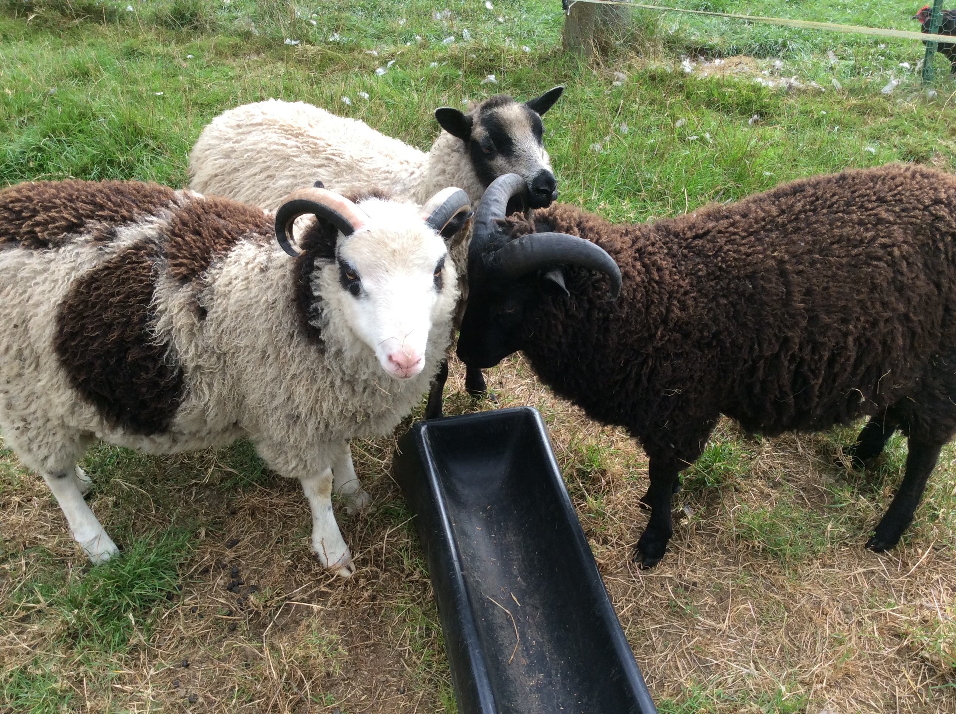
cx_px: 478
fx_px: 882
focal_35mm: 32
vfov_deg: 44.1
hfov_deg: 56.9
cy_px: 357
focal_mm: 3.3
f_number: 2.4
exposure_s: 1/239
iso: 32
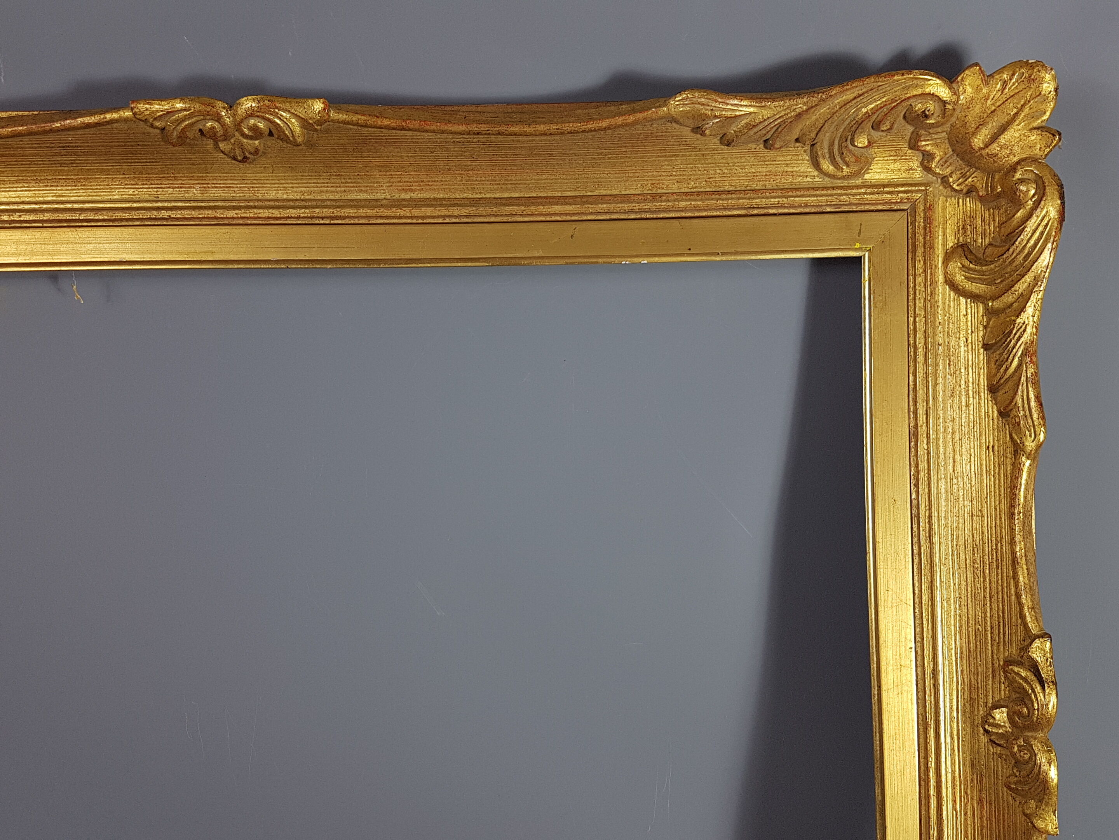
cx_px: 560
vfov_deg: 53.1
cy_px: 420
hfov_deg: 67.3
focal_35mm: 26
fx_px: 840
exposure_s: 1/50
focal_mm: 4.2
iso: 80
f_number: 1.7
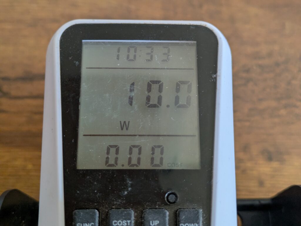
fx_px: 444
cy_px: 113
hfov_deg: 37.5
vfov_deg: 28.6
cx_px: 150
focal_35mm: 51
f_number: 1.89
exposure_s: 1/33.3
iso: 144
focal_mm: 5.43
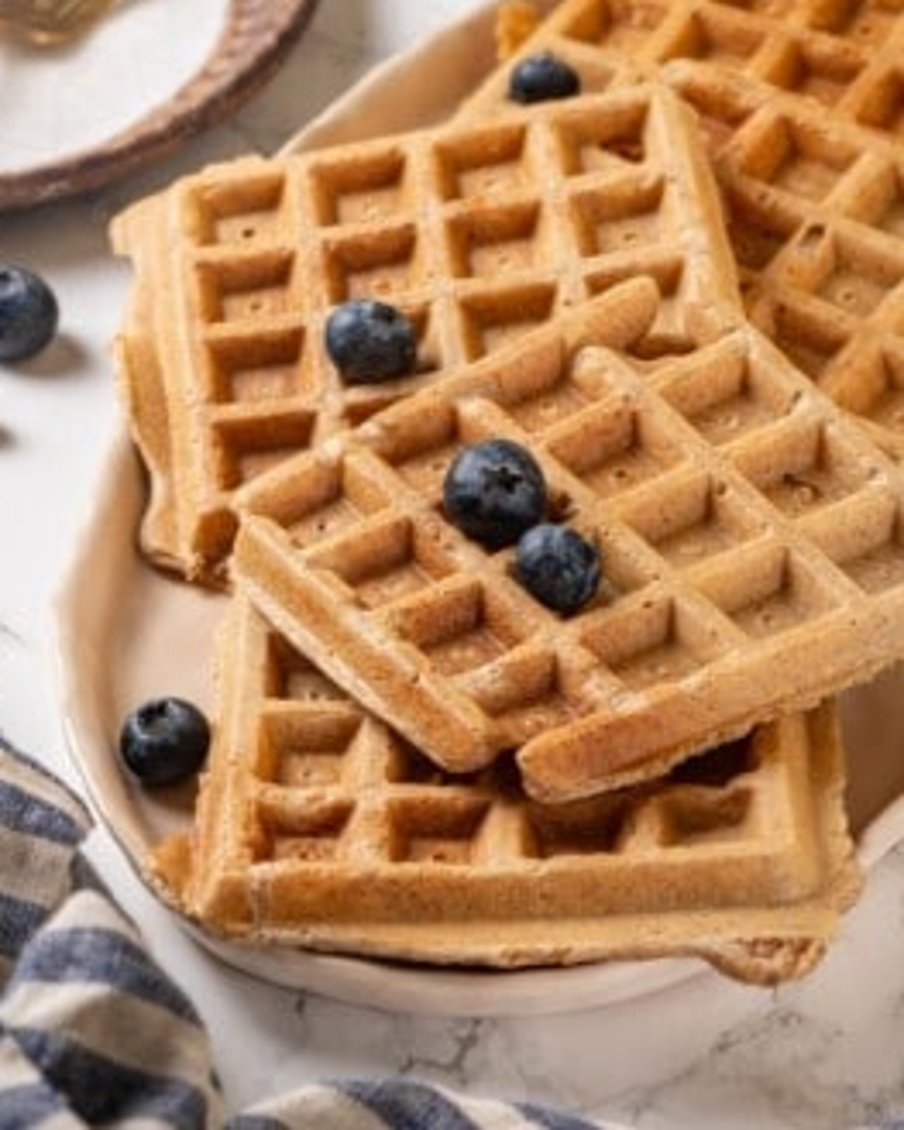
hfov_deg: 11.4
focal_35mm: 135
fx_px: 4517
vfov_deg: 14.3
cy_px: 476
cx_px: 464
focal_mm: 105
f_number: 16
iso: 100
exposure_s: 1/160
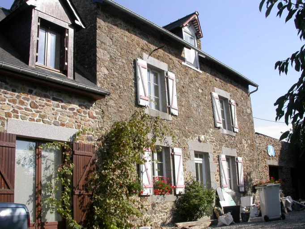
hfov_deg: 49.0
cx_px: 152
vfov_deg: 37.7
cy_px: 114
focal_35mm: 38
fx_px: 335
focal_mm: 7.85
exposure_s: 1/266
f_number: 7.5
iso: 100
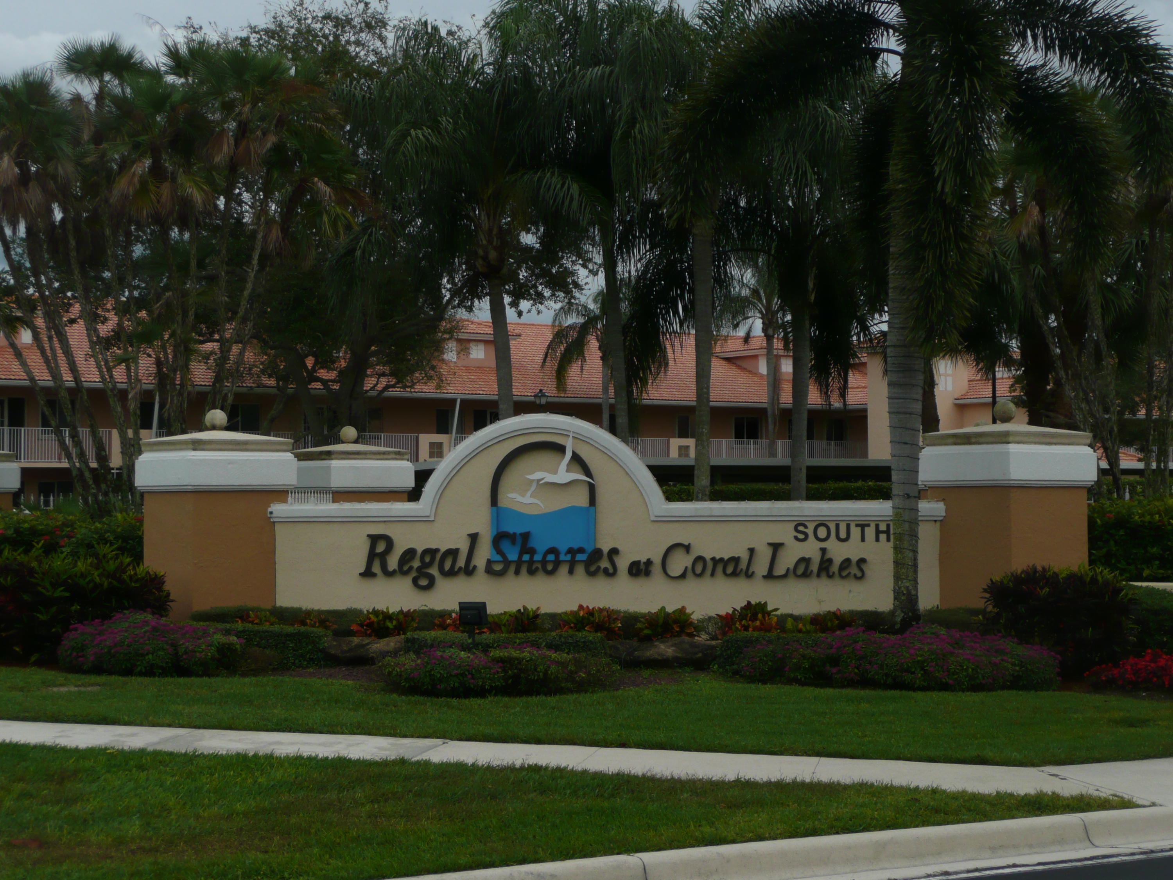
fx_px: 2101
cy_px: 440
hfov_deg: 31.2
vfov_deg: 23.7
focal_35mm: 62
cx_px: 586
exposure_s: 1/320
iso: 100
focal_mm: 10.2
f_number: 4.5
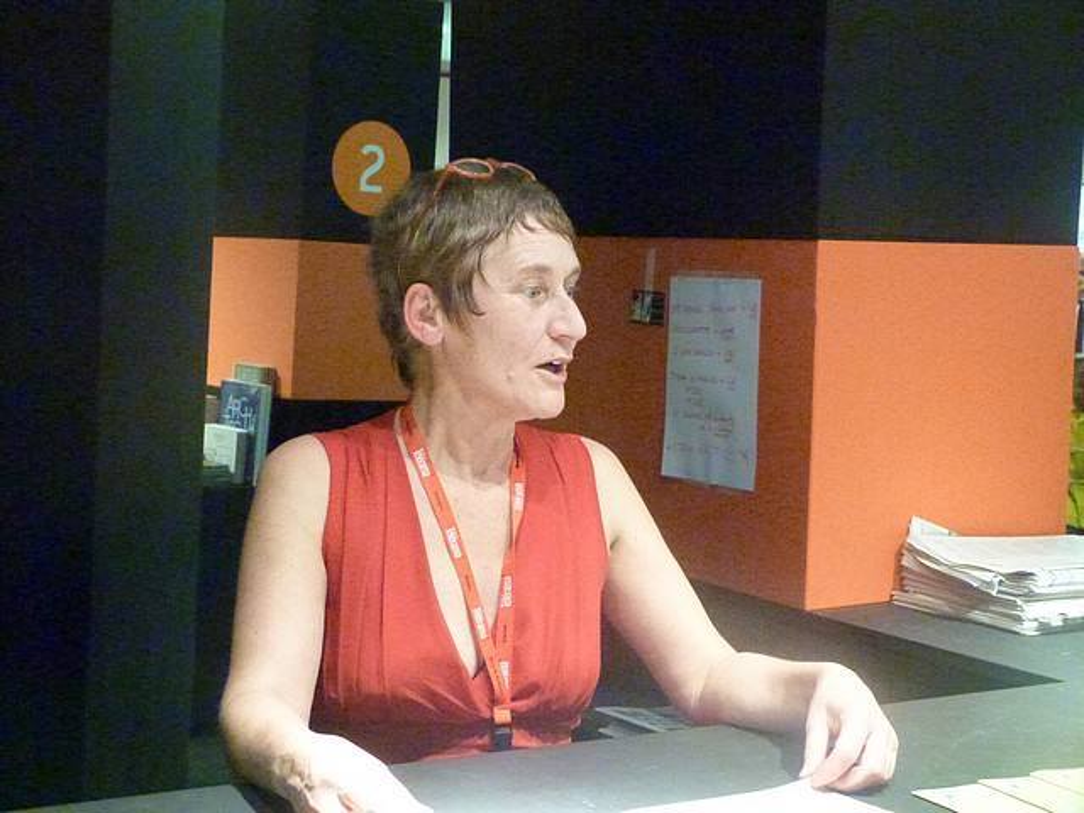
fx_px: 1785
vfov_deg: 25.7
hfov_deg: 33.8
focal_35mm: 57
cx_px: 542
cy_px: 406
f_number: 3.2
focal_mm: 10.2
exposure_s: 1/50
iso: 1600
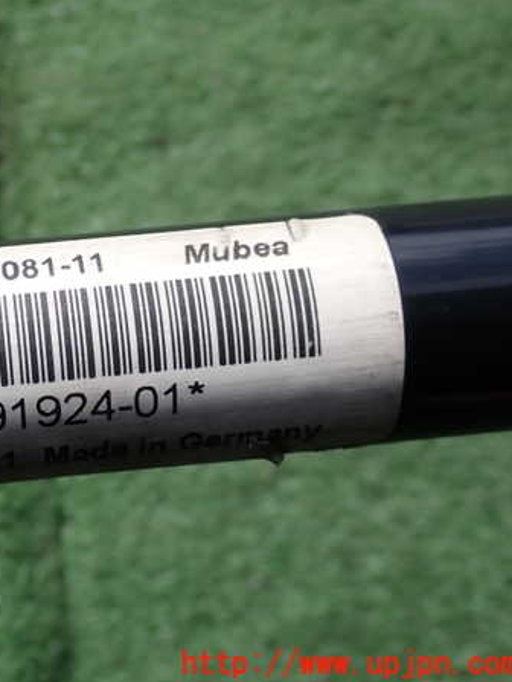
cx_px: 69
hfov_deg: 22.8
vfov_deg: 30.7
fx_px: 1242
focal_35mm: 63
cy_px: 341
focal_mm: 8.4
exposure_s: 1/640
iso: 100
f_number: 4.5
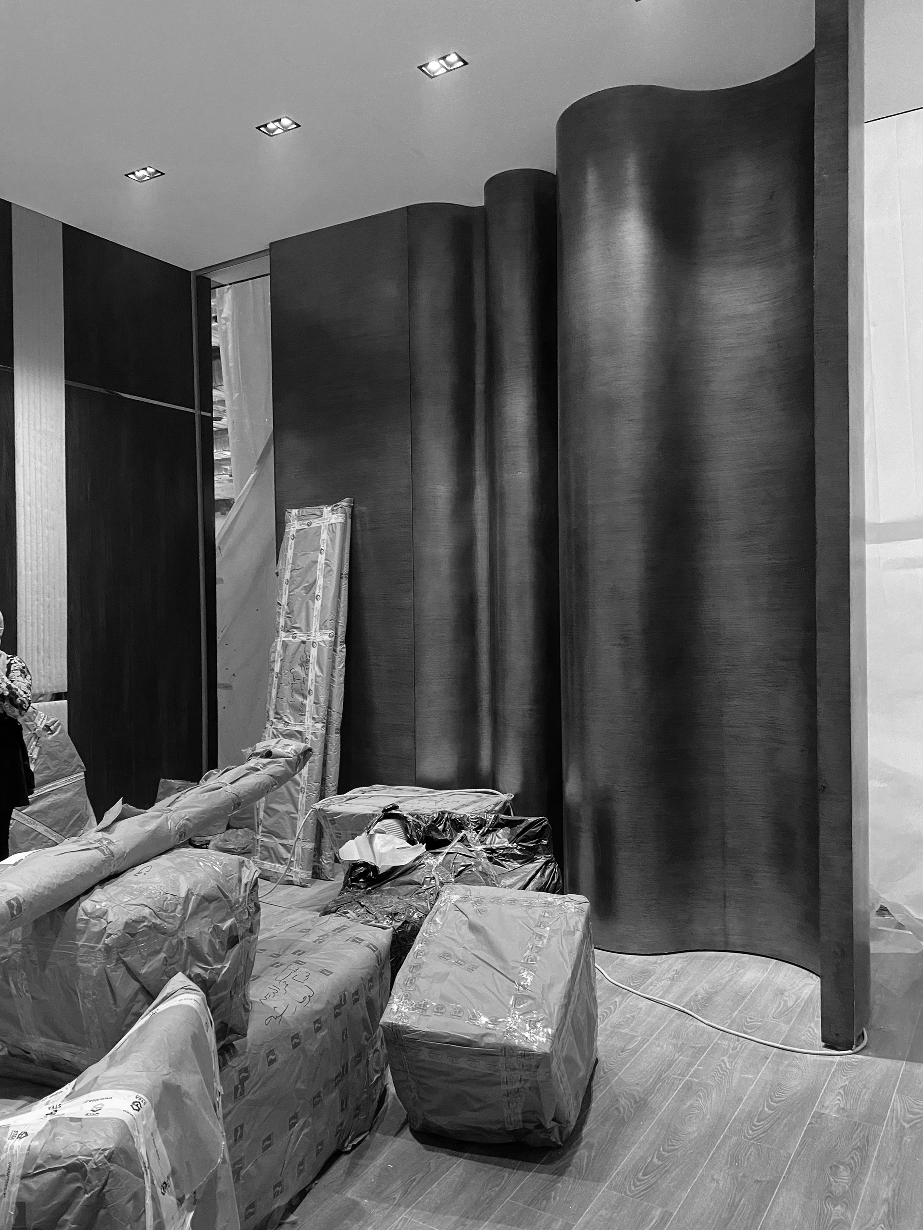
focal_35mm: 26
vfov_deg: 67.3
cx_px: 462
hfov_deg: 53.1
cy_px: 615
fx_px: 924
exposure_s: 1/33
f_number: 1.8
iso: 640
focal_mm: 4.25
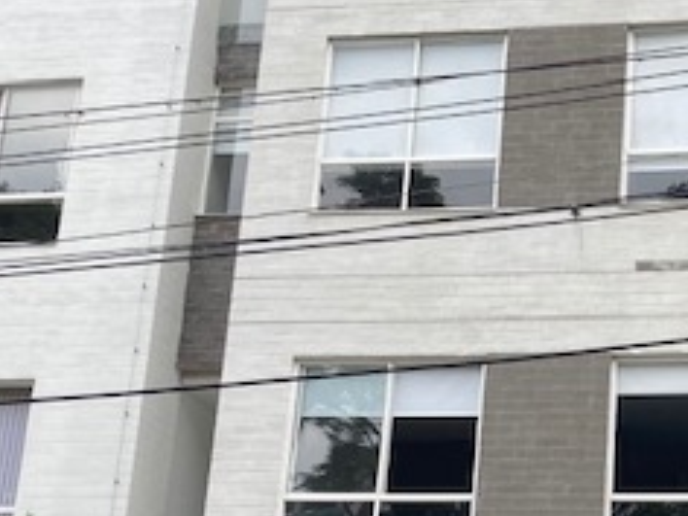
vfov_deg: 19.1
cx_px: 647
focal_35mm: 76
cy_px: 437
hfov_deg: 24.7
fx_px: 1511
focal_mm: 3.99
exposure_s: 1/800
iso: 20
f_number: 1.8
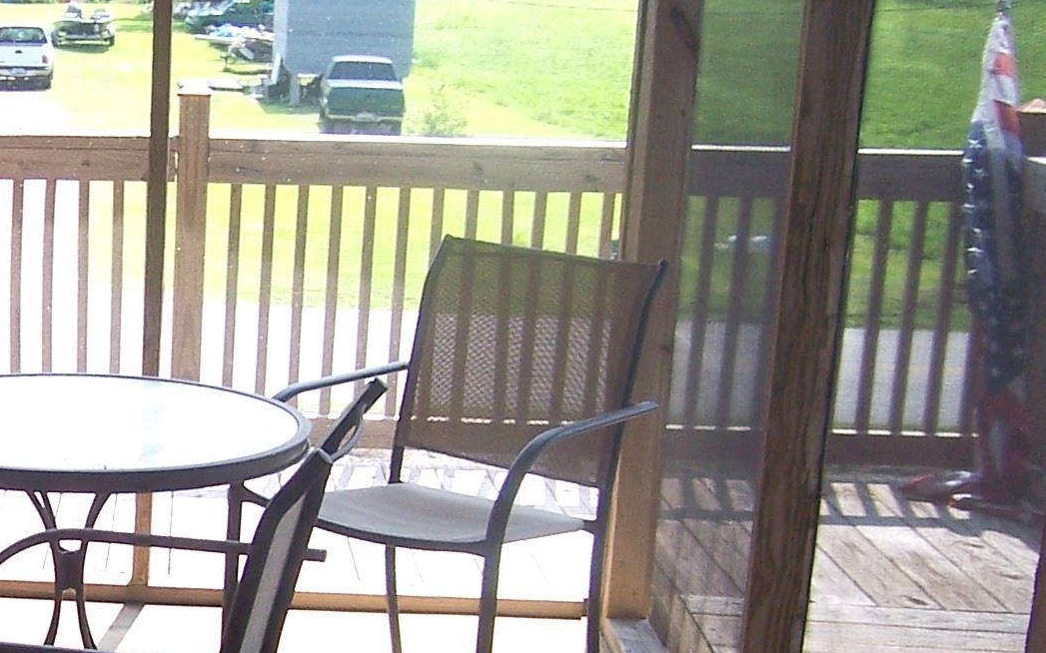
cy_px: 538
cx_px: -82
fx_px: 2195
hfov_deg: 25.1
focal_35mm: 77
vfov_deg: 16.8
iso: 80
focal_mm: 5.5
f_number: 3.4
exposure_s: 1/180
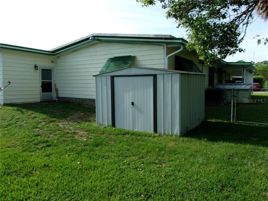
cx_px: 134
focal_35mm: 27
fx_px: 209
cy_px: 100
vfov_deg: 51.4
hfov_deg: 65.3
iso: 80
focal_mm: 4.9
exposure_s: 1/70
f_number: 10.4
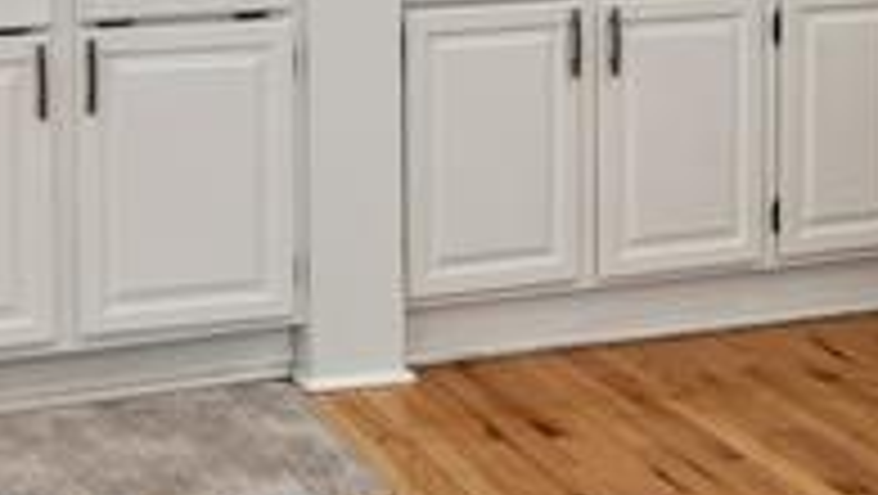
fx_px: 1538
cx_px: 140
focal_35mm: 66
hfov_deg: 30.8
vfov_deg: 16.9
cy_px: -207
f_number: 10
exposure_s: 1/13
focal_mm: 12
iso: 160
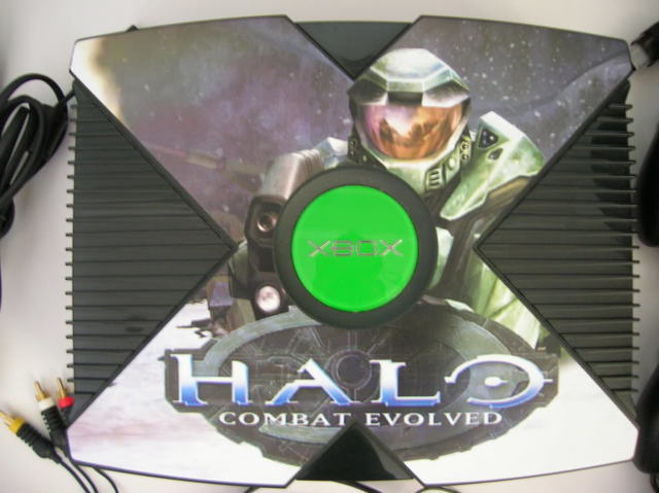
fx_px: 647
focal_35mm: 34
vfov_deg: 41.7
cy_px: 246
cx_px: 330
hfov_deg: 54.0
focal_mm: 5.7
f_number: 2.9
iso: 175
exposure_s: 1/3.2
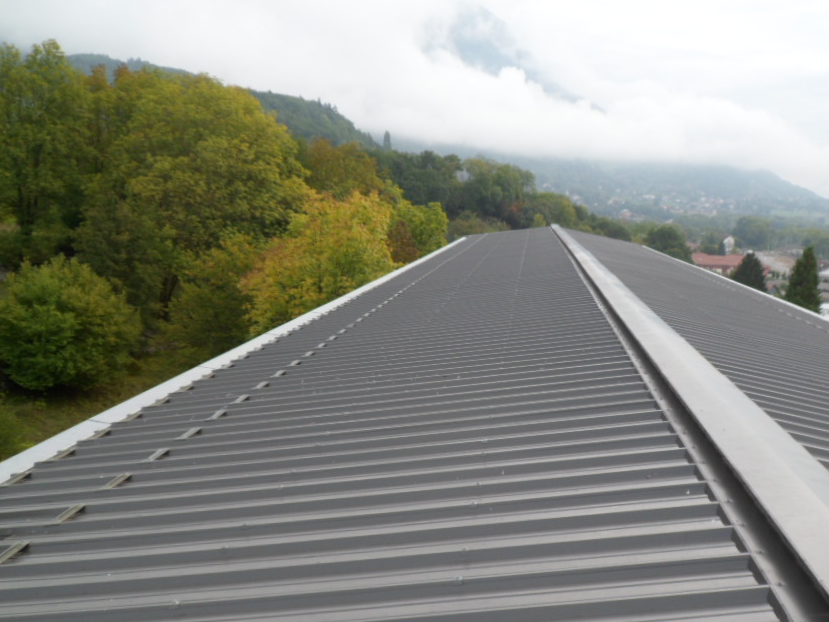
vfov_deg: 34.3
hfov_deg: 44.6
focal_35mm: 42
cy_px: 370
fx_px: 1006
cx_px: 483
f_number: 3.7
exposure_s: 1/180
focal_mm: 5.7
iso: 80
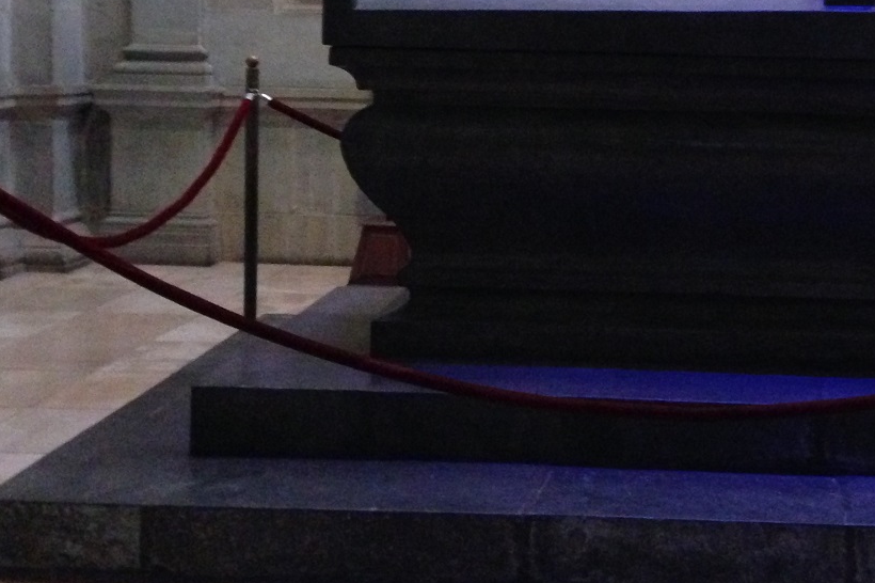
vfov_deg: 19.9
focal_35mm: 67
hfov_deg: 29.5
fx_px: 1628
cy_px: 67
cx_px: 677
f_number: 2.4
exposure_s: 1/15
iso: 640
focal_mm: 4.12
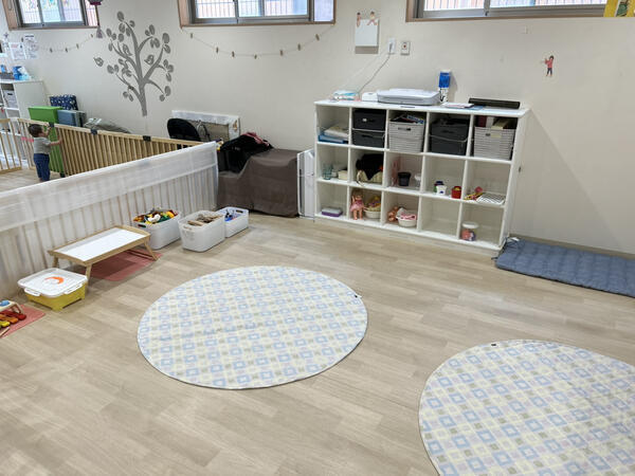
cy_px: 238
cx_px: 318
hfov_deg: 67.3
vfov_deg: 53.1
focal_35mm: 26
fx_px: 477
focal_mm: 5.7
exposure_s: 1/100
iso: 80
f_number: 1.5
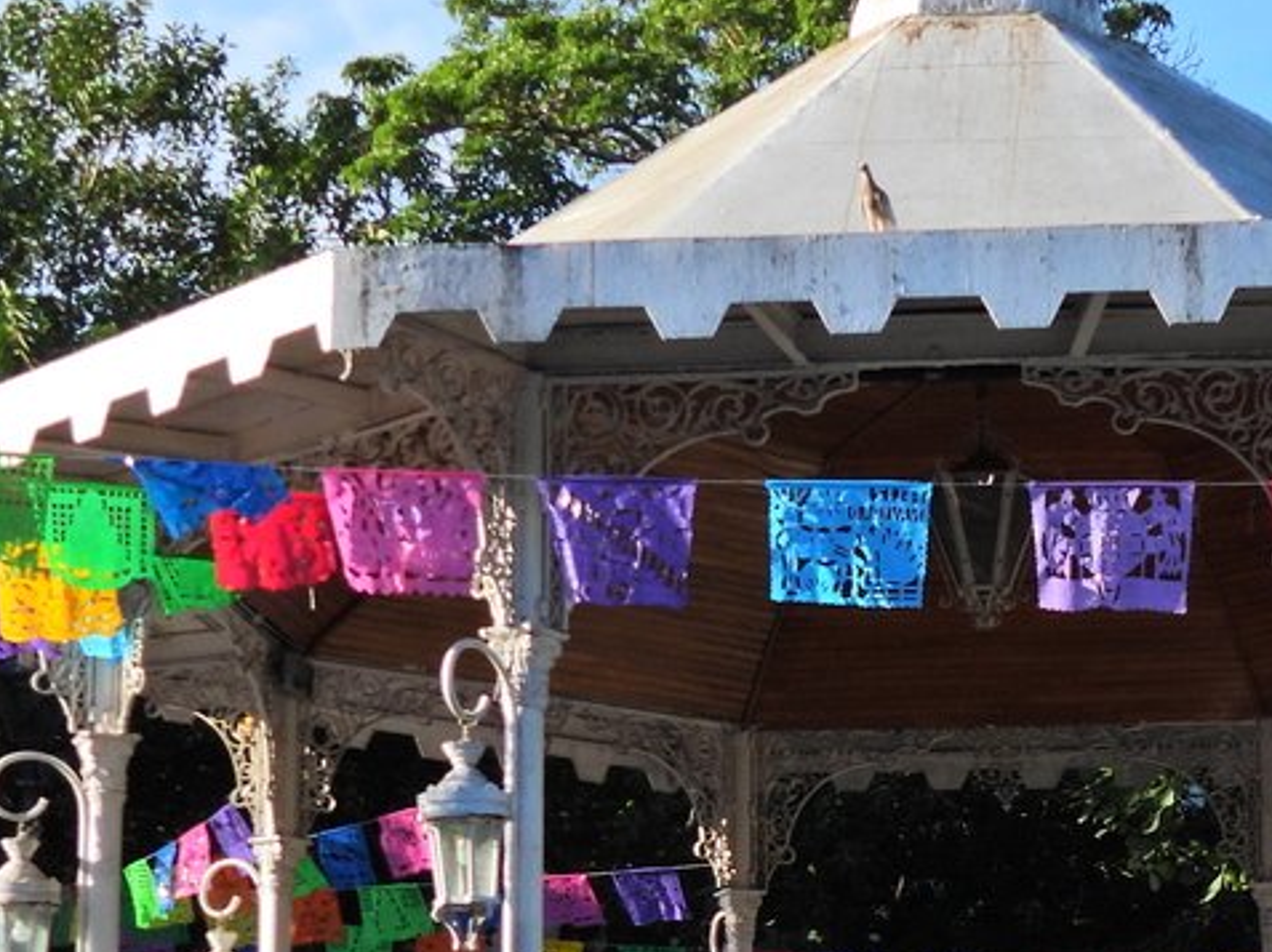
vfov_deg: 15.5
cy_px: 883
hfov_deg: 20.6
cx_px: 1019
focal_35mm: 94
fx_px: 3452
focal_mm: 6.2
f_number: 3.2
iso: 100
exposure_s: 1/1000
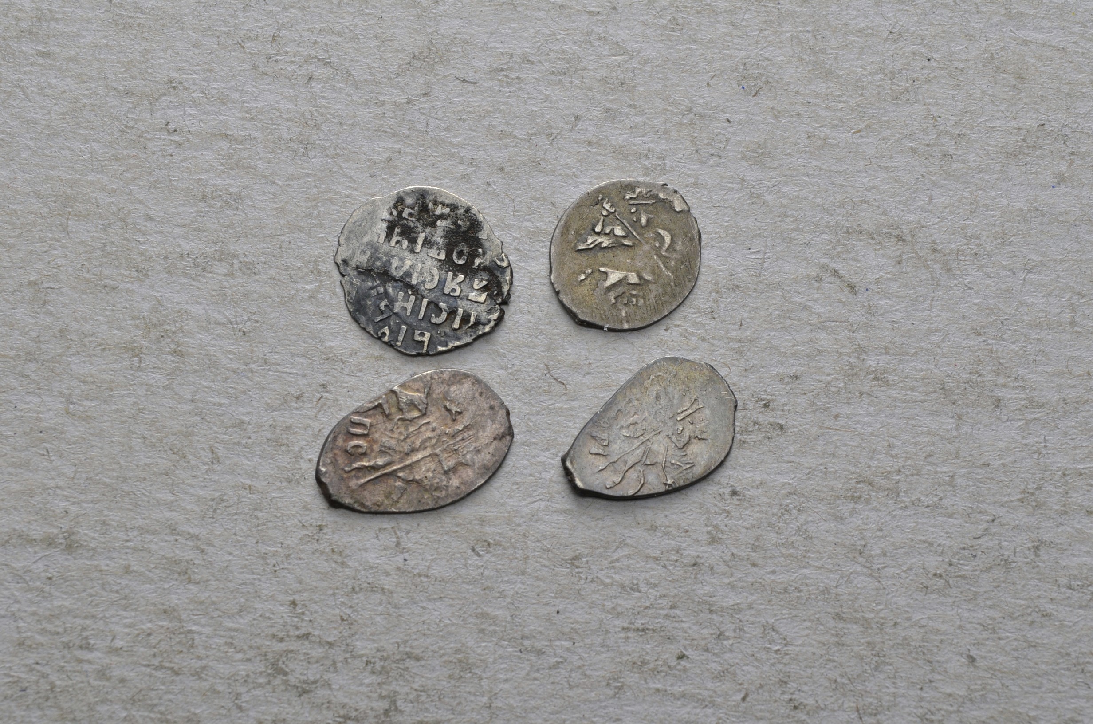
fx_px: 2500
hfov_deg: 24.7
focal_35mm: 82
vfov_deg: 16.5
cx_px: 546
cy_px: 362
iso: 400
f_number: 14
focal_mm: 55
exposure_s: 1/250
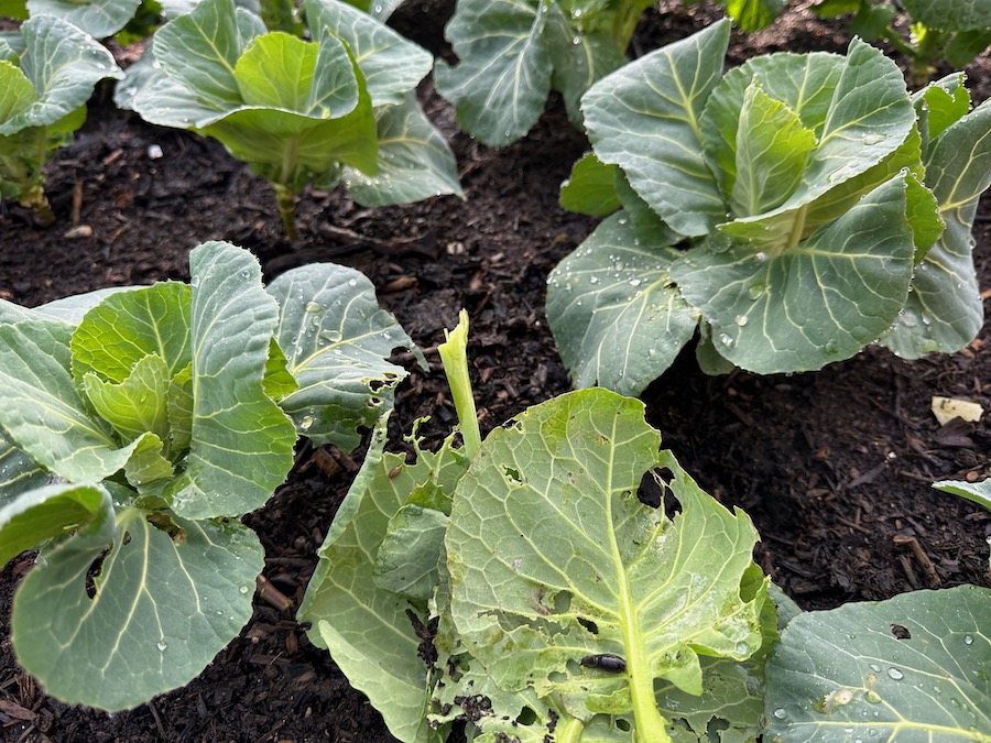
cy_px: 372
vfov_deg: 56.8
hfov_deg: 71.6
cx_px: 496
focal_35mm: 24
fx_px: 687
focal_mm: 6.86
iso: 80
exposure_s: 1/364
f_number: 1.78
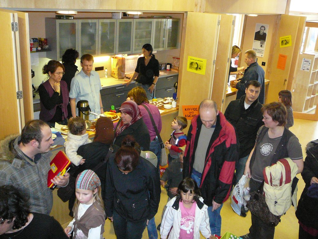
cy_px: 120
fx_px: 322
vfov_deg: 40.7
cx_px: 159
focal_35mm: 35
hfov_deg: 52.6
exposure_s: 1/30
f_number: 2.8
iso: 400
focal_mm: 5.2
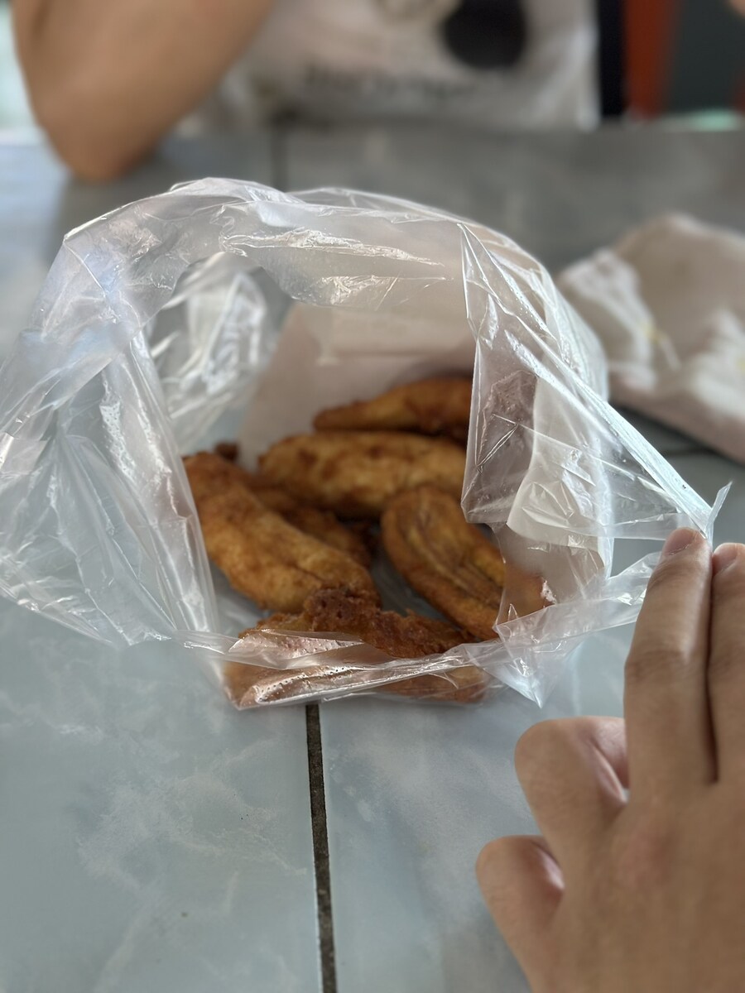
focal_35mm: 48
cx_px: 372
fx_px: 1377
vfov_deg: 39.7
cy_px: 496
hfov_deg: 30.3
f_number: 1.78
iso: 160
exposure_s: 1/50
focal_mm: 6.86
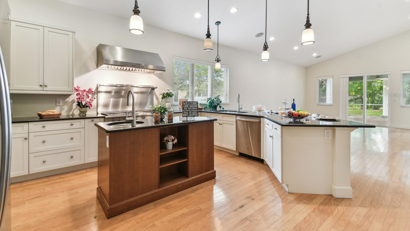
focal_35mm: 16
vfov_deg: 66.6
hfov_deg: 99.4
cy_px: 95
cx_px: 204
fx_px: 174
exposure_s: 1/4
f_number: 7.1
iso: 100
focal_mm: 10
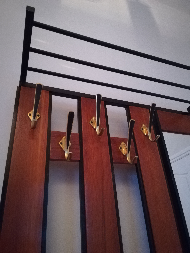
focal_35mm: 26
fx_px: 190
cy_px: 126
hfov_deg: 53.1
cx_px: 95
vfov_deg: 67.3
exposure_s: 1/14.3
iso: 2000
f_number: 2.2
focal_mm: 3.83
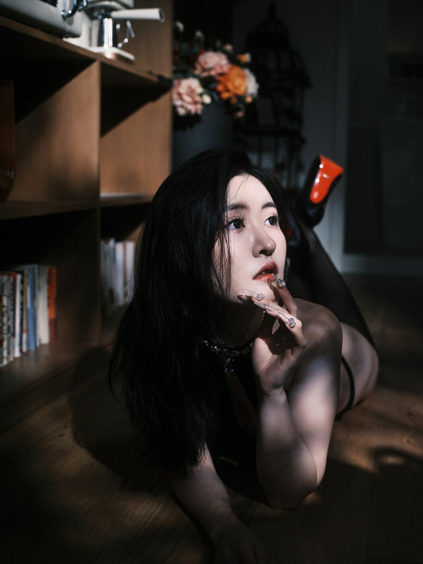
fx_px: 733
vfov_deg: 42.1
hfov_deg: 32.2
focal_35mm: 45
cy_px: 282
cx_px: 212
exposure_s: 1/100
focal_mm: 57.5
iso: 1600
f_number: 5
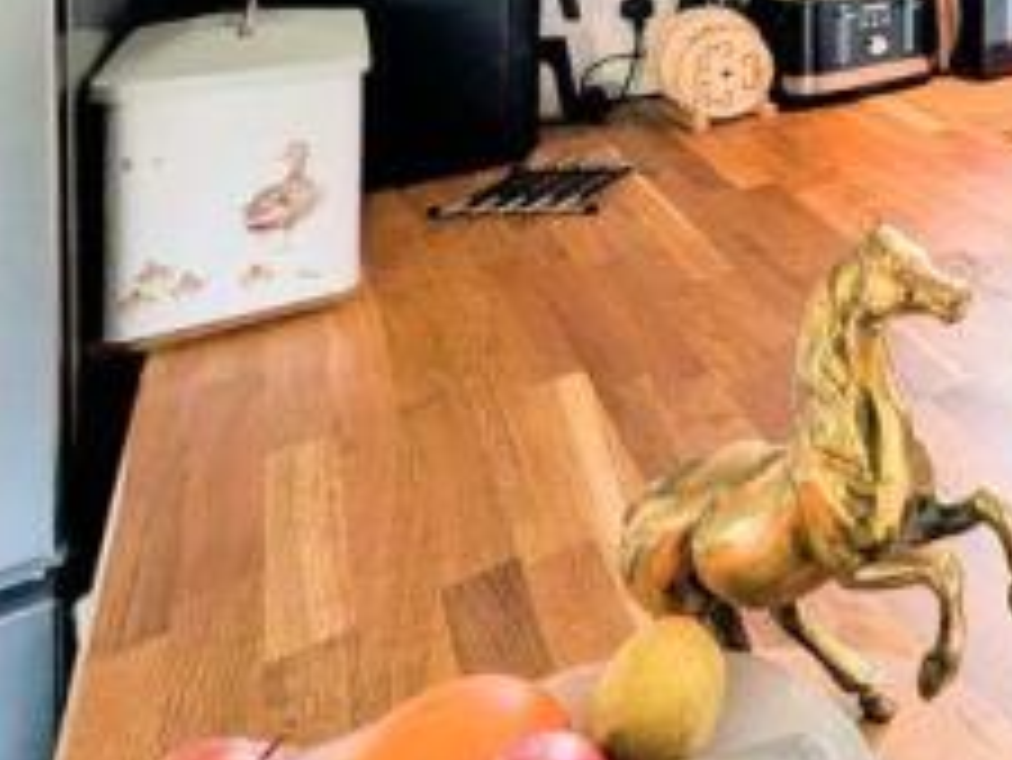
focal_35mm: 31
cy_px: -191
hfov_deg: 37.4
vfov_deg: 34.5
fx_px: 907
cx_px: 1302
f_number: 1.7
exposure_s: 1/200
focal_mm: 2.02
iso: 54
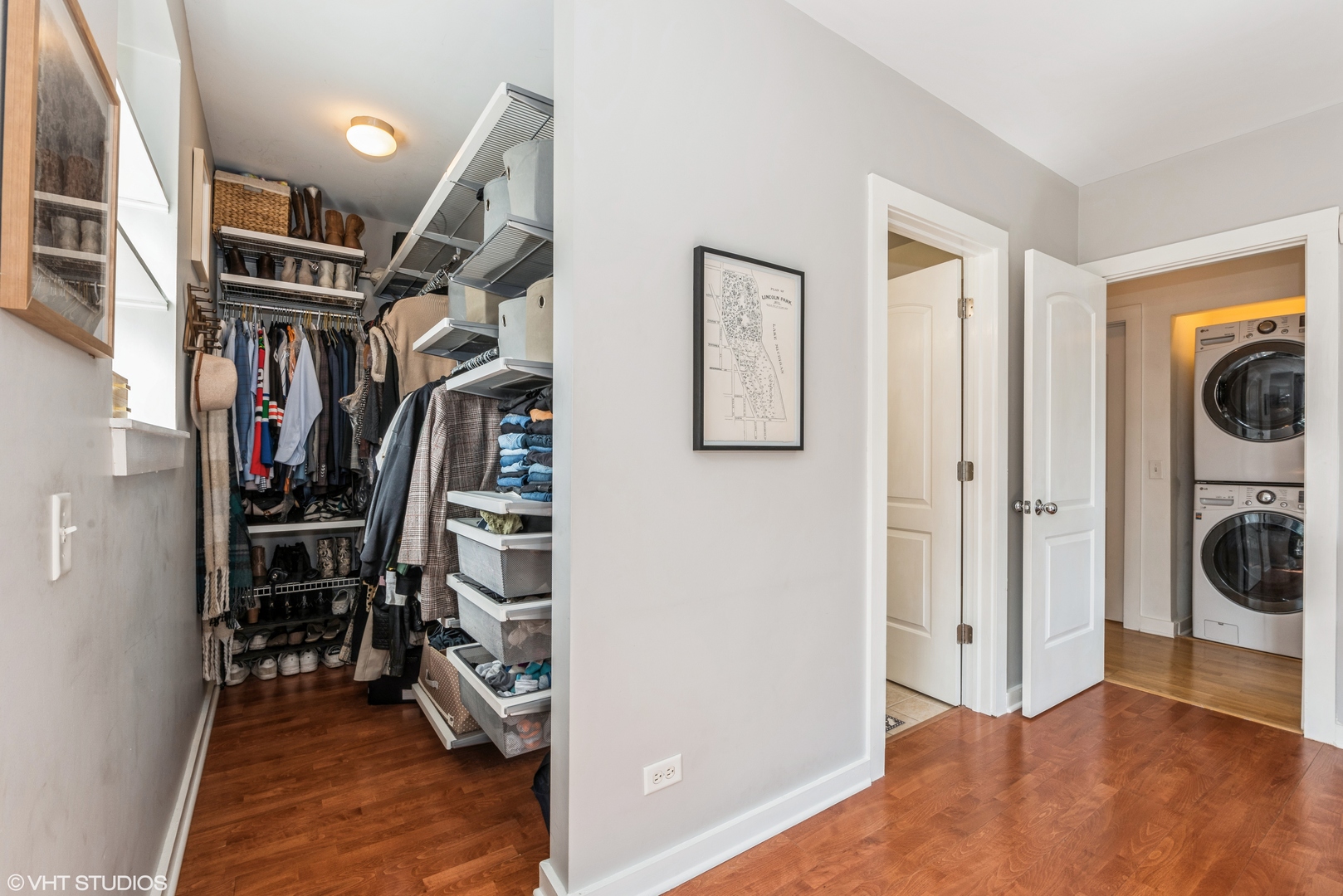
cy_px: 448
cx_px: 672
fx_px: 560
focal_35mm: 15
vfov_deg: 77.4
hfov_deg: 100.4
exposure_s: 1/10
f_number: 11
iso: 250
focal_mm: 15
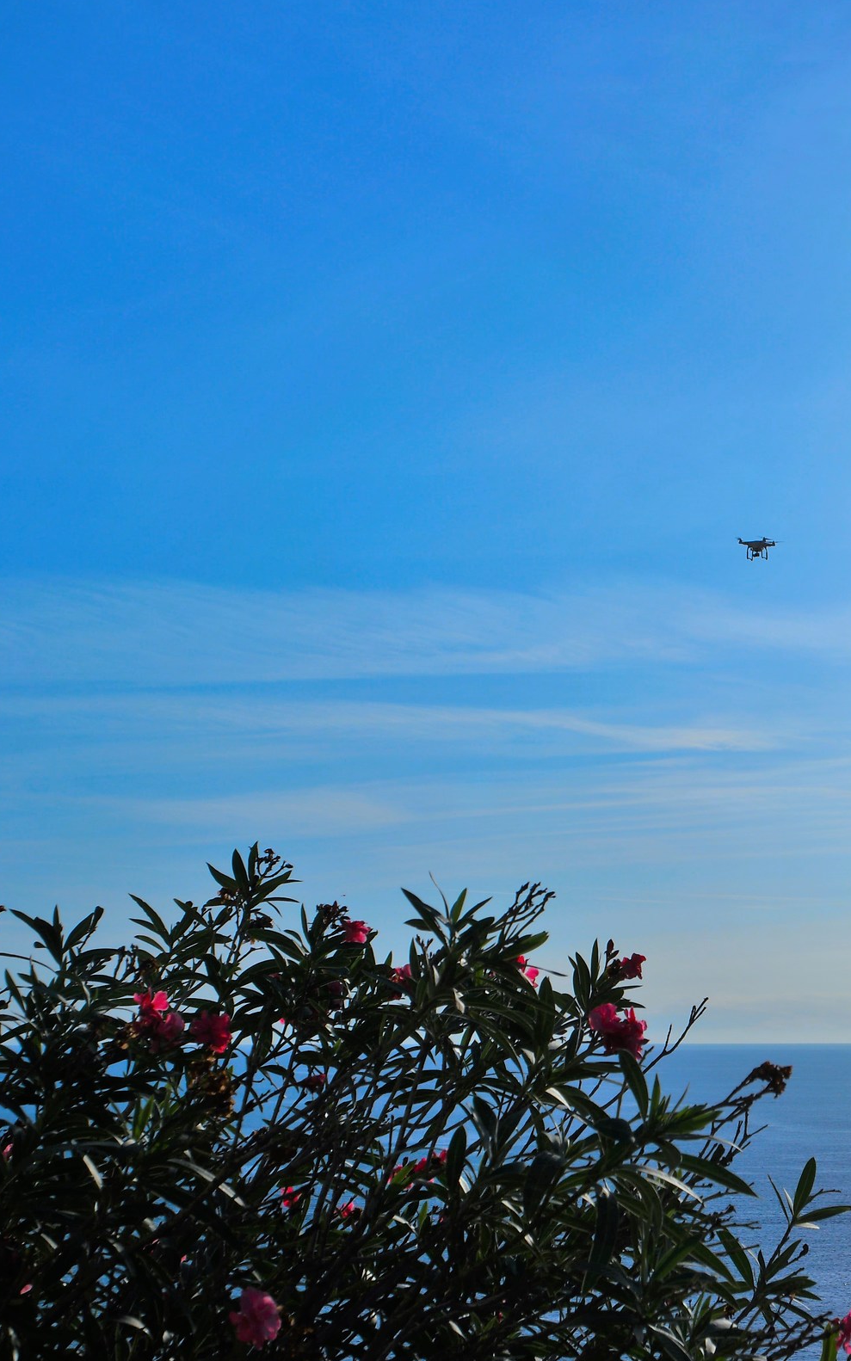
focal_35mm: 68
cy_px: 679
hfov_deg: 18.9
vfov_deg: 30.2
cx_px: 731
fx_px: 2523
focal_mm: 29
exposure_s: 1/1000
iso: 100
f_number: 11
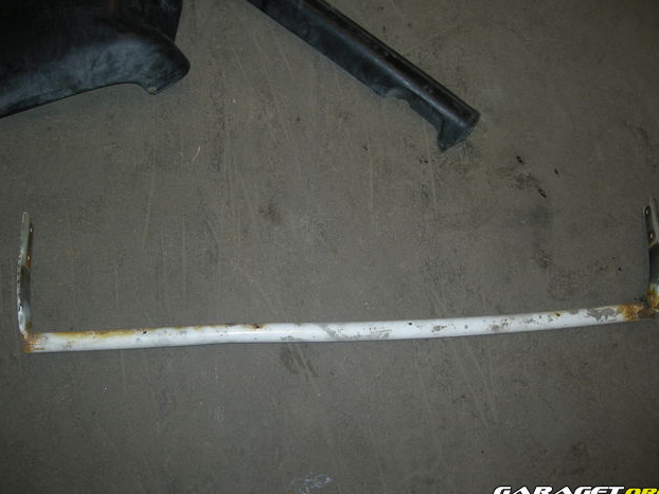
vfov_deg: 39.7
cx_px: 336
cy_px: 249
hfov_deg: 51.3
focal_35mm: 36
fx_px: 686
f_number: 2.8
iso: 52
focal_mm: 5.7
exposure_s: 1/30
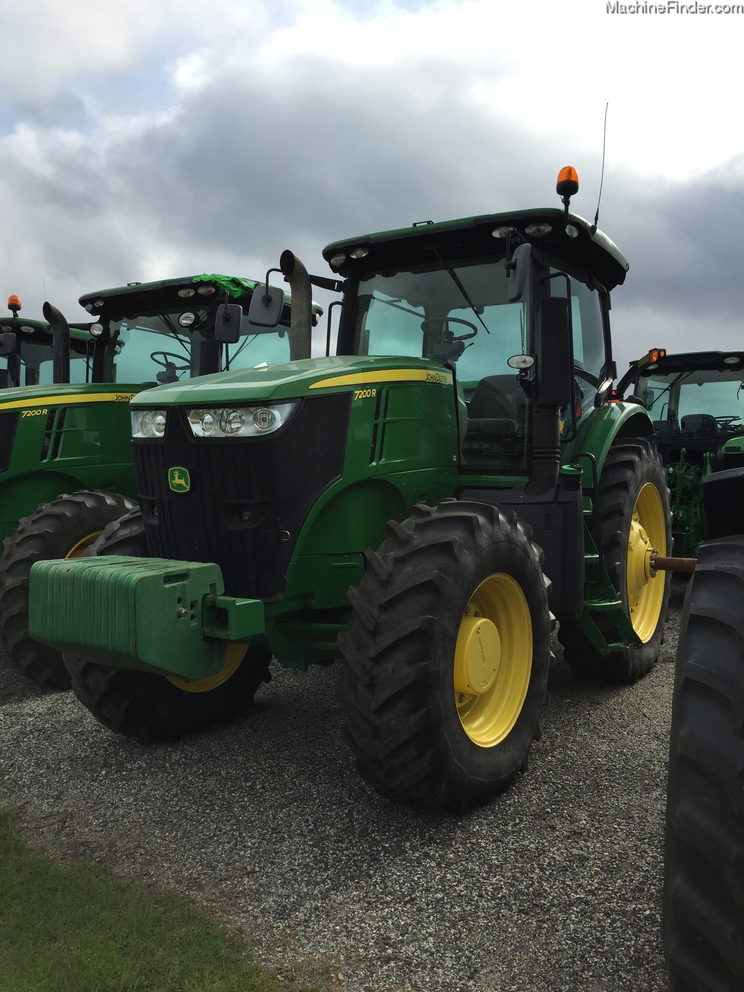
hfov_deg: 48.2
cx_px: 372
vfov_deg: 61.7
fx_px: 831
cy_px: 496
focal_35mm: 29
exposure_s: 1/1721
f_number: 2.2
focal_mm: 4.15
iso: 32
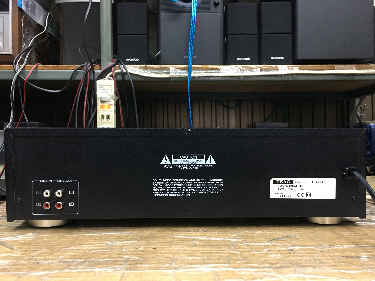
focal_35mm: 29
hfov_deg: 61.7
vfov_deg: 48.2
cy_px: 140
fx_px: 314
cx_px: 188
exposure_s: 1/10
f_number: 2.2
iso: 100
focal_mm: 4.15
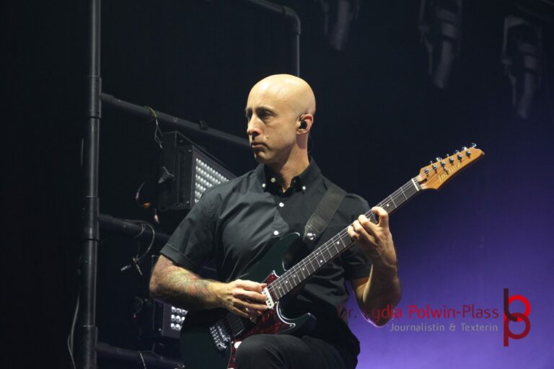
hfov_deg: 17.5
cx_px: 277
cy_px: 184
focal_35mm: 117
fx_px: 1800
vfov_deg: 11.7
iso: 2500
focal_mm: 78
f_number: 5
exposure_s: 1/160
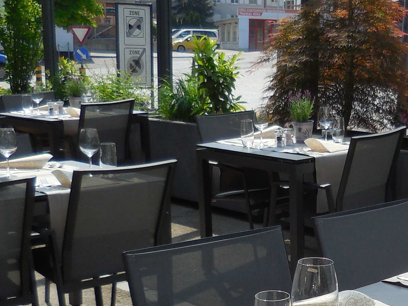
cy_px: 267
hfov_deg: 27.8
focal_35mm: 68
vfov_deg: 21.2
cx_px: 339
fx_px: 802
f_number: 3.3
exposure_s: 1/1250
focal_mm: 4.5
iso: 125
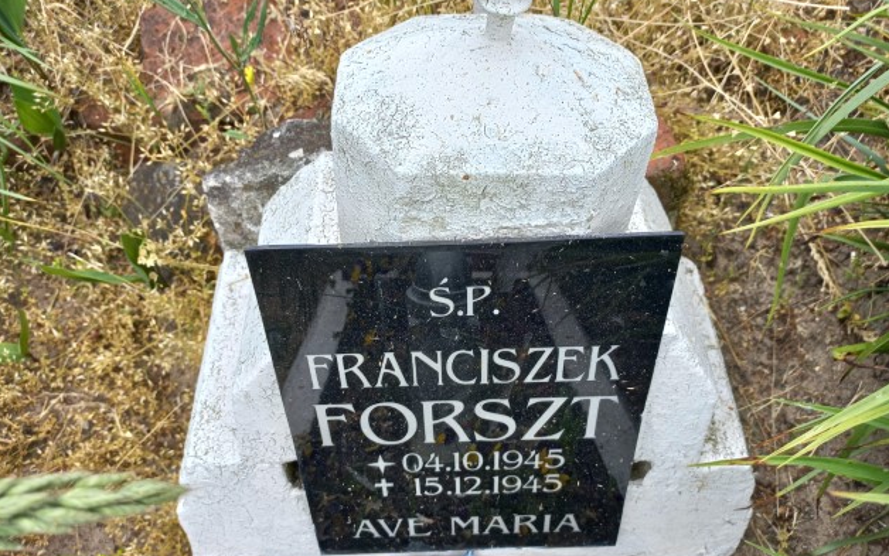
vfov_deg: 46.0
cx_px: 439
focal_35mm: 27
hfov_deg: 68.4
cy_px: 297
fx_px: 654
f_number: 1.8
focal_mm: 4.6
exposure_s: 1/60
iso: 25
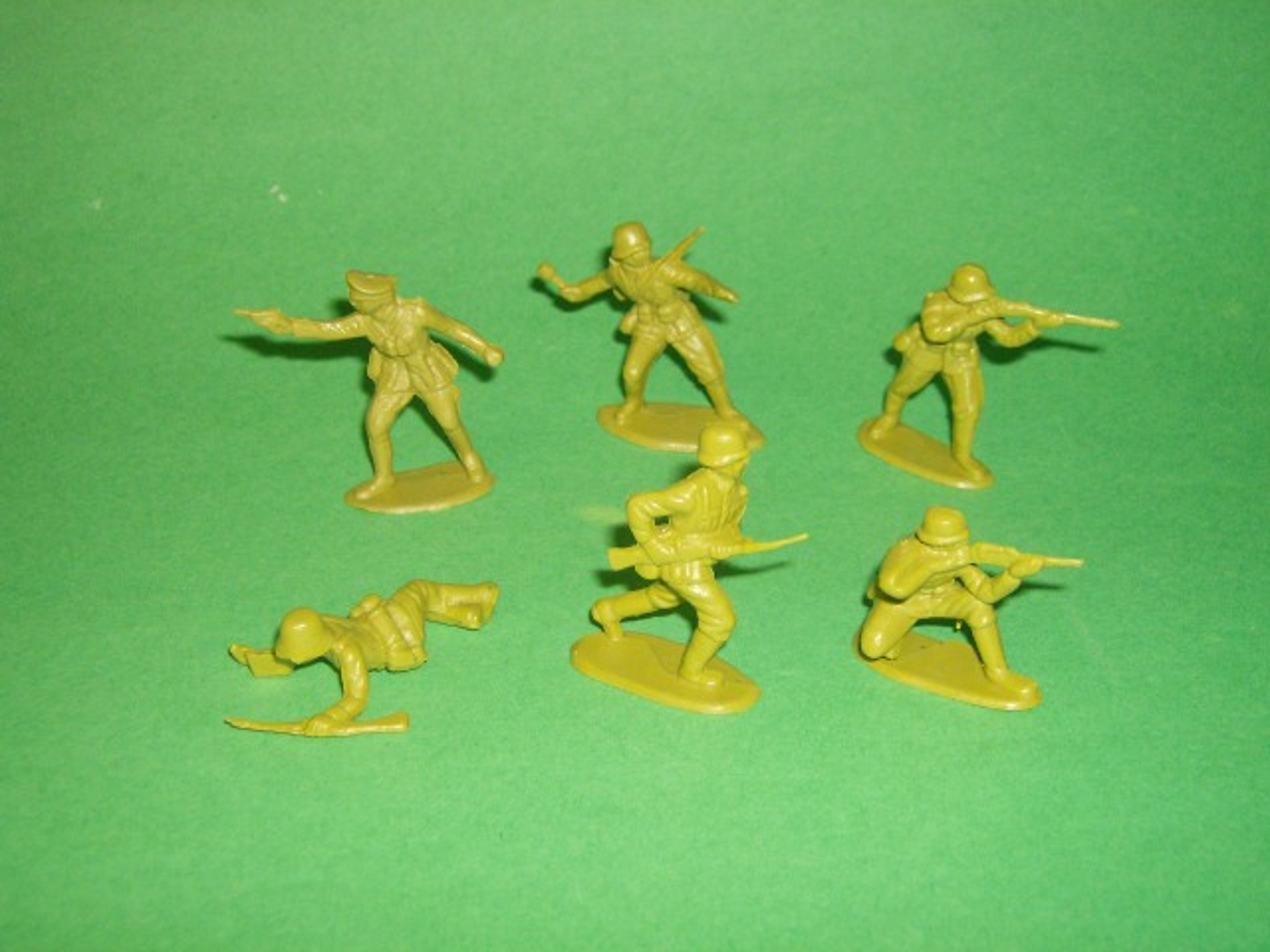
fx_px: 1688
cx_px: 635
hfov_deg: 41.2
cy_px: 476
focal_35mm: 46
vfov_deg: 31.5
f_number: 3.1
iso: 200
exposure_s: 1/74
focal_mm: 7.7
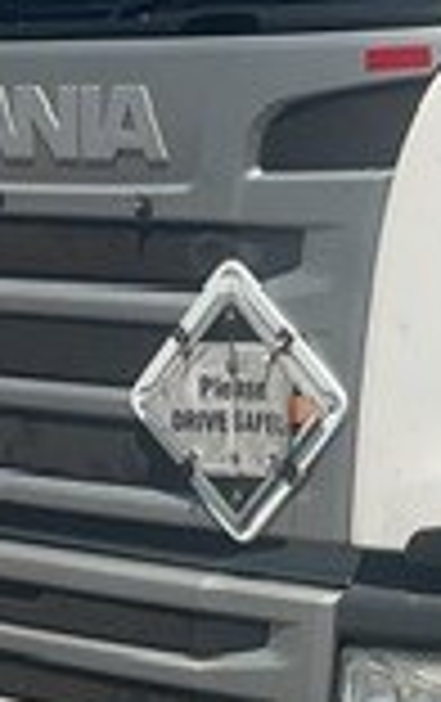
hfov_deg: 10.2
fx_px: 2414
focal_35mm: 126
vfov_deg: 16.4
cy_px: 108
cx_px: 576
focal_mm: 3
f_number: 1.8
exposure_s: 1/3125
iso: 16
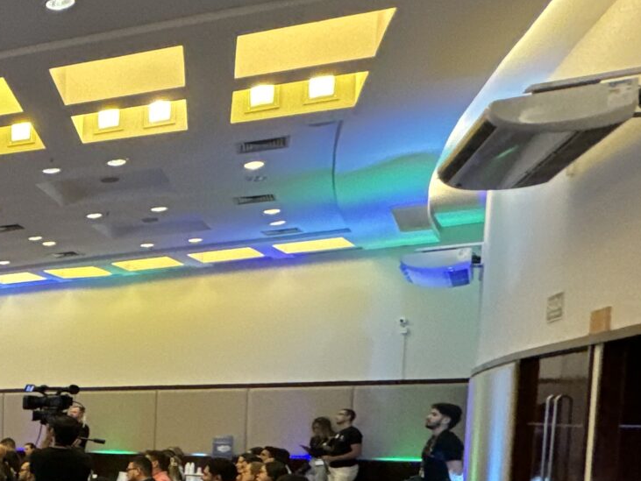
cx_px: -302
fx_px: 908
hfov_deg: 27.7
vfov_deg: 27.8
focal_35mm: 49
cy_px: 490
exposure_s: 1/60
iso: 250
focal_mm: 2.22
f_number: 2.2
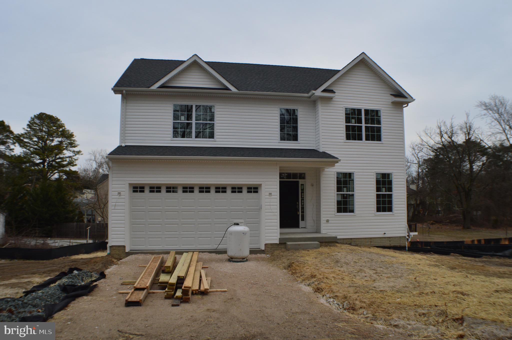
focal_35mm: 36
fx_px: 511
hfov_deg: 53.2
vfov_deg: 36.8
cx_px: 256
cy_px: 170
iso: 400
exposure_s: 1/400
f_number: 11
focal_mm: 24
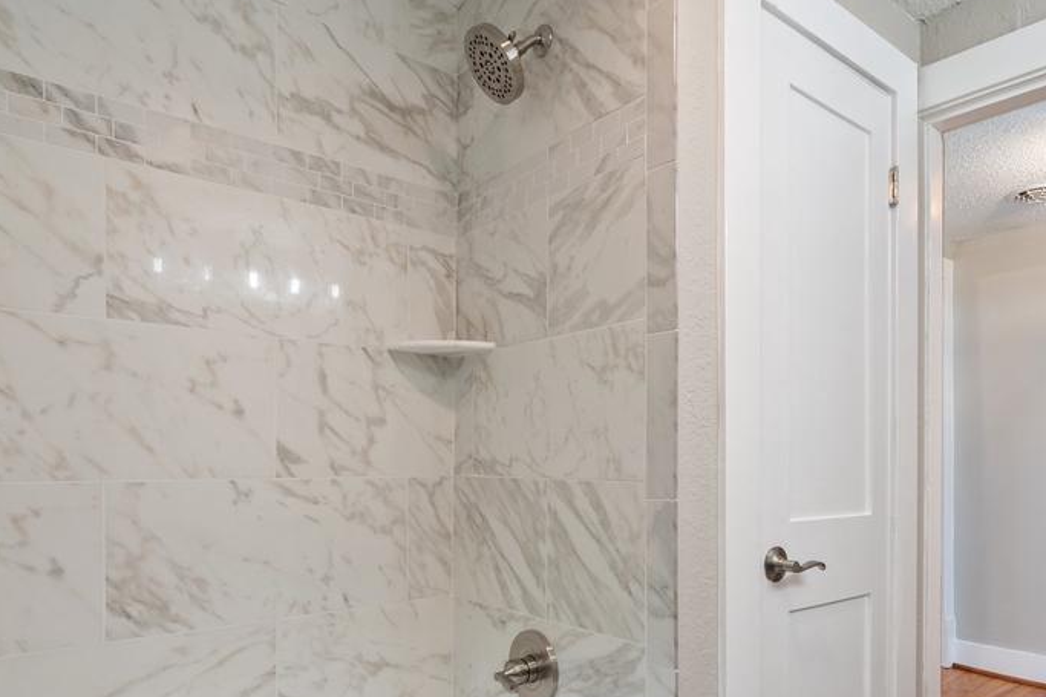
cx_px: 631
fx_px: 697
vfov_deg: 51.4
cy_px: 499
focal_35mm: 24
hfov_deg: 72.9
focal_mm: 16
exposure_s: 1/20
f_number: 8
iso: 500
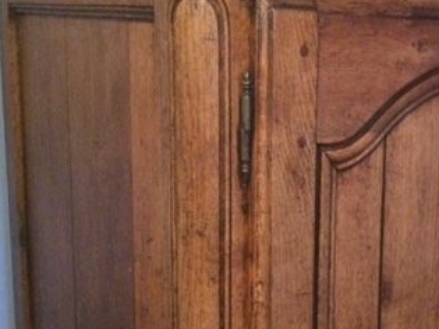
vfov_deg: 24.8
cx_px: 375
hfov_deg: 31.5
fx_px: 748
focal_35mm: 59
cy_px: 184
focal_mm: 4.15
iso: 640
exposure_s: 1/17
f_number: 2.2
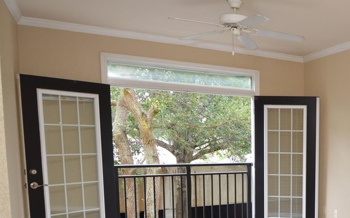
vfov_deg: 32.2
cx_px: 326
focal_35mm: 38
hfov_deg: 45.8
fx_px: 362
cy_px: 189
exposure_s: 1/80
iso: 400
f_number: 4.5
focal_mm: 12
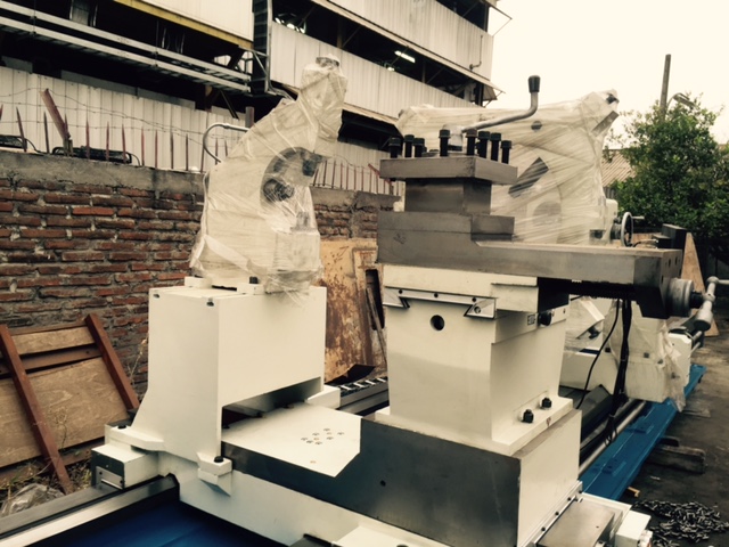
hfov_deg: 61.7
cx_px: 364
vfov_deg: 48.2
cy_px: 274
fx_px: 611
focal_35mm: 29
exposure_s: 1/120
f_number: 2.2
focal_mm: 4.15
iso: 40
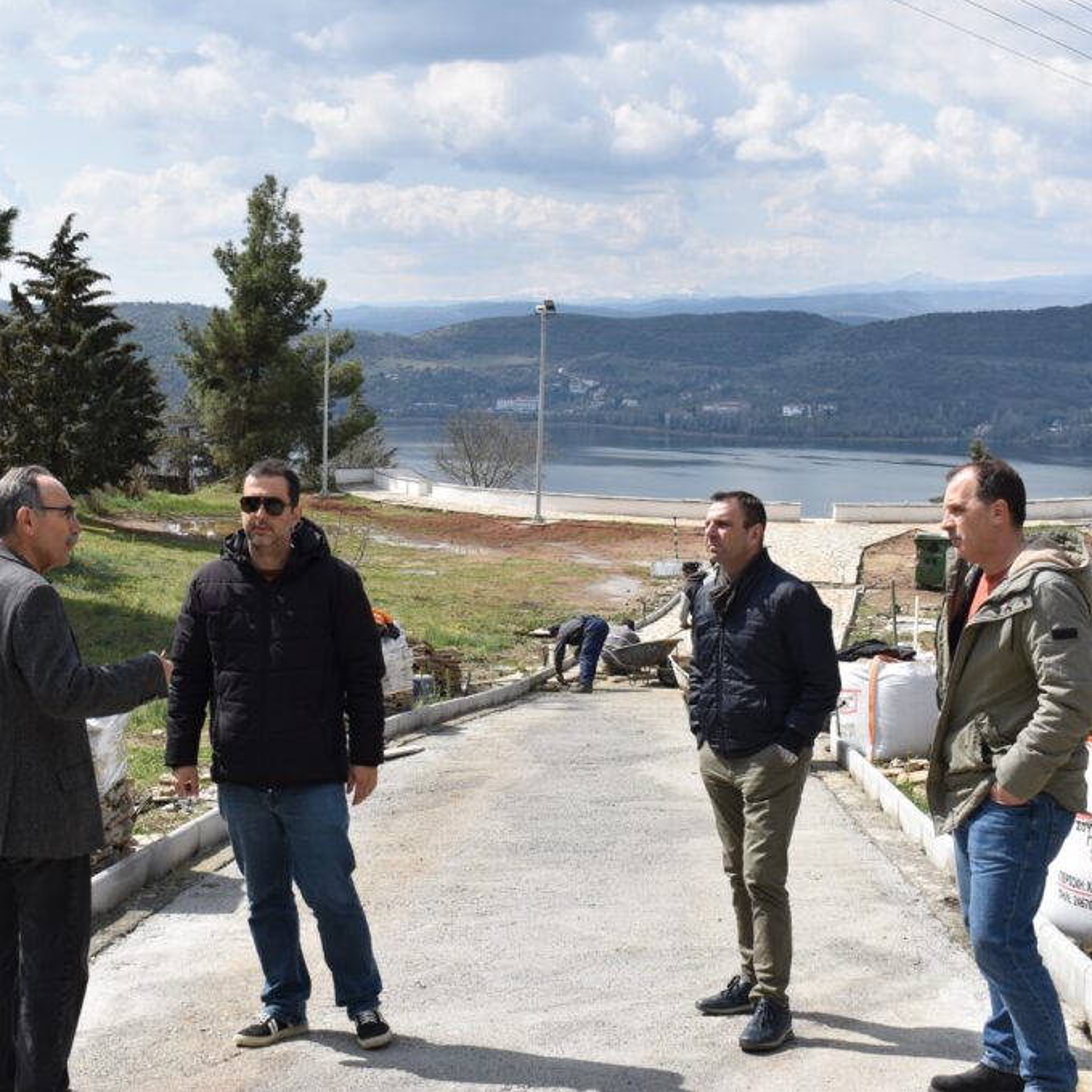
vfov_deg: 30.7
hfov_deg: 30.6
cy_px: 545
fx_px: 1986
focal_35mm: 56
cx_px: 424
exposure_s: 1/250
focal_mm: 29
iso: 100
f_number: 8
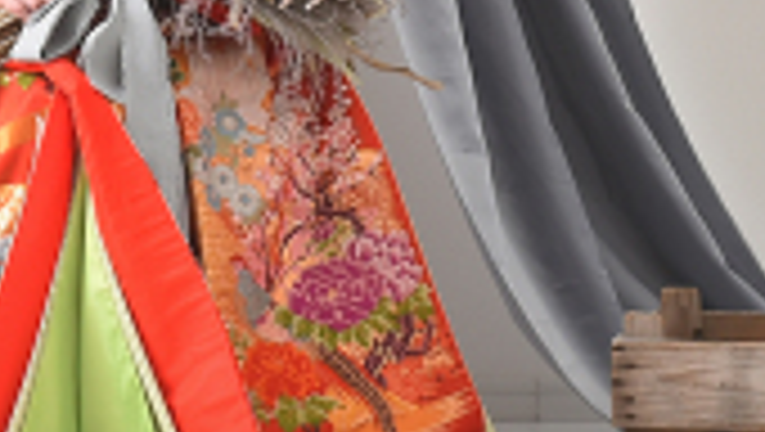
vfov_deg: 4.2
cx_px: -202
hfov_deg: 7.5
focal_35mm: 285
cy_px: -450
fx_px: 5787
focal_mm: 58
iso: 100
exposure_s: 1/125
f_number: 4
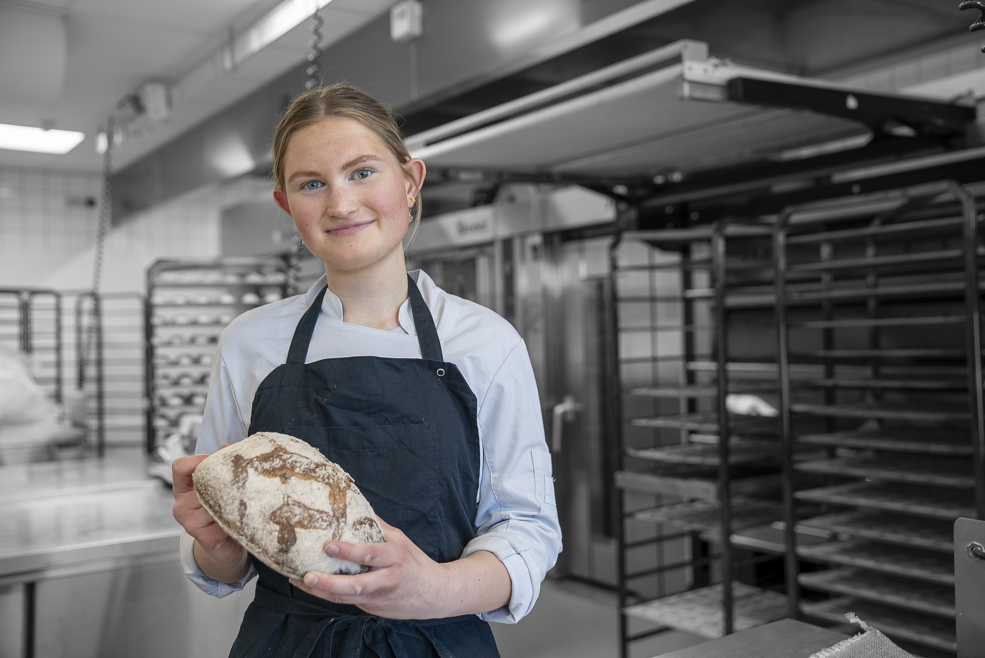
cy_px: 329
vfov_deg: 37.9
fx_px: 958
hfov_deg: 54.4
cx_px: 492
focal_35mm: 35
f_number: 2.8
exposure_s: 1/40
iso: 125
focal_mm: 35
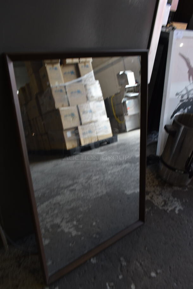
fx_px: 217
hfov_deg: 48.0
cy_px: 144
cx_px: 96
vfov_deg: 67.3
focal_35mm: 27
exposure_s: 1/60
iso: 250
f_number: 8
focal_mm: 18
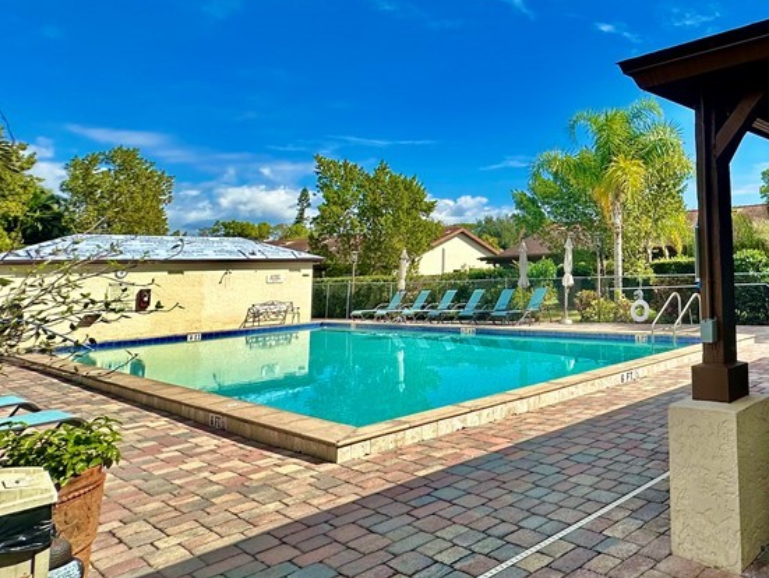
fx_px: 578
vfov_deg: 52.2
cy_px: 195
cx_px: 691
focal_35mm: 26
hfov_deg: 57.8
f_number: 2.2
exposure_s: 1/1335
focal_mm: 2.22
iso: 50
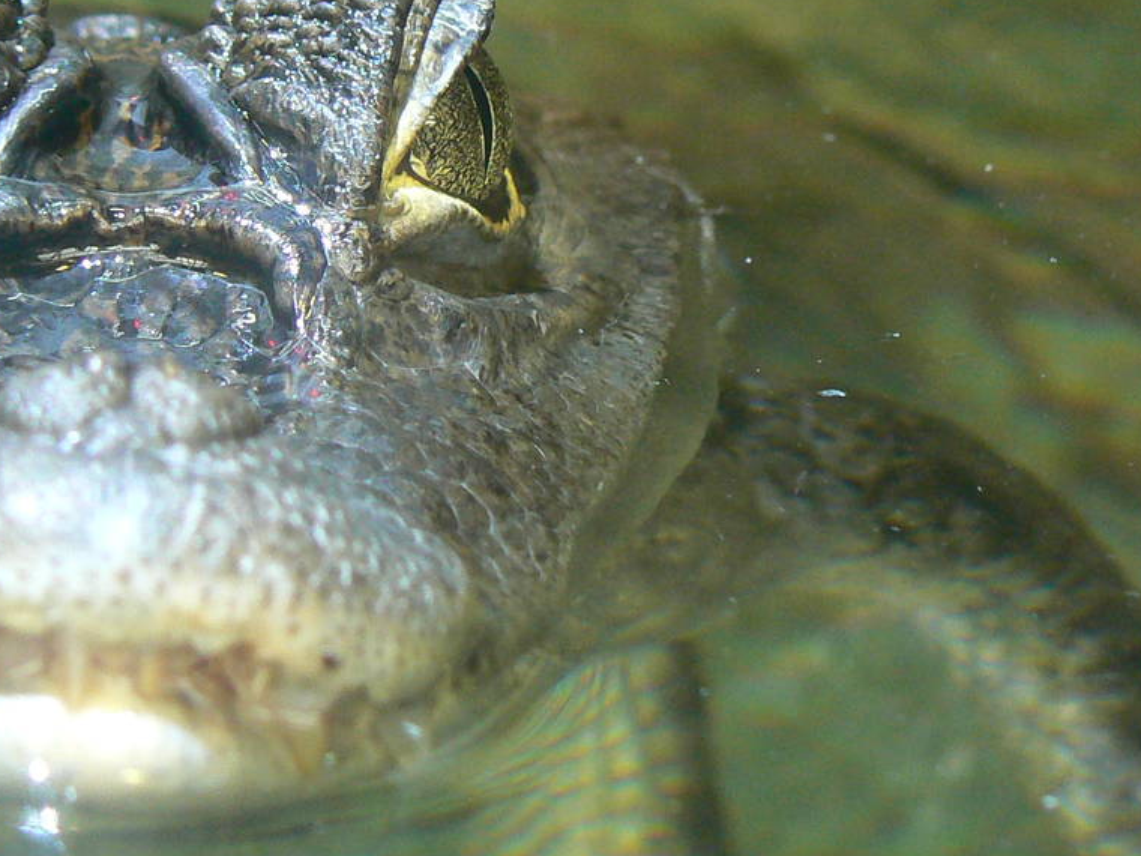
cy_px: 197
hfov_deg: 9.8
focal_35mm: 200
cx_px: 125
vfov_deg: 7.4
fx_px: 6592
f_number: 3.2
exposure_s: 1/30
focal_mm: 15.8
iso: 200
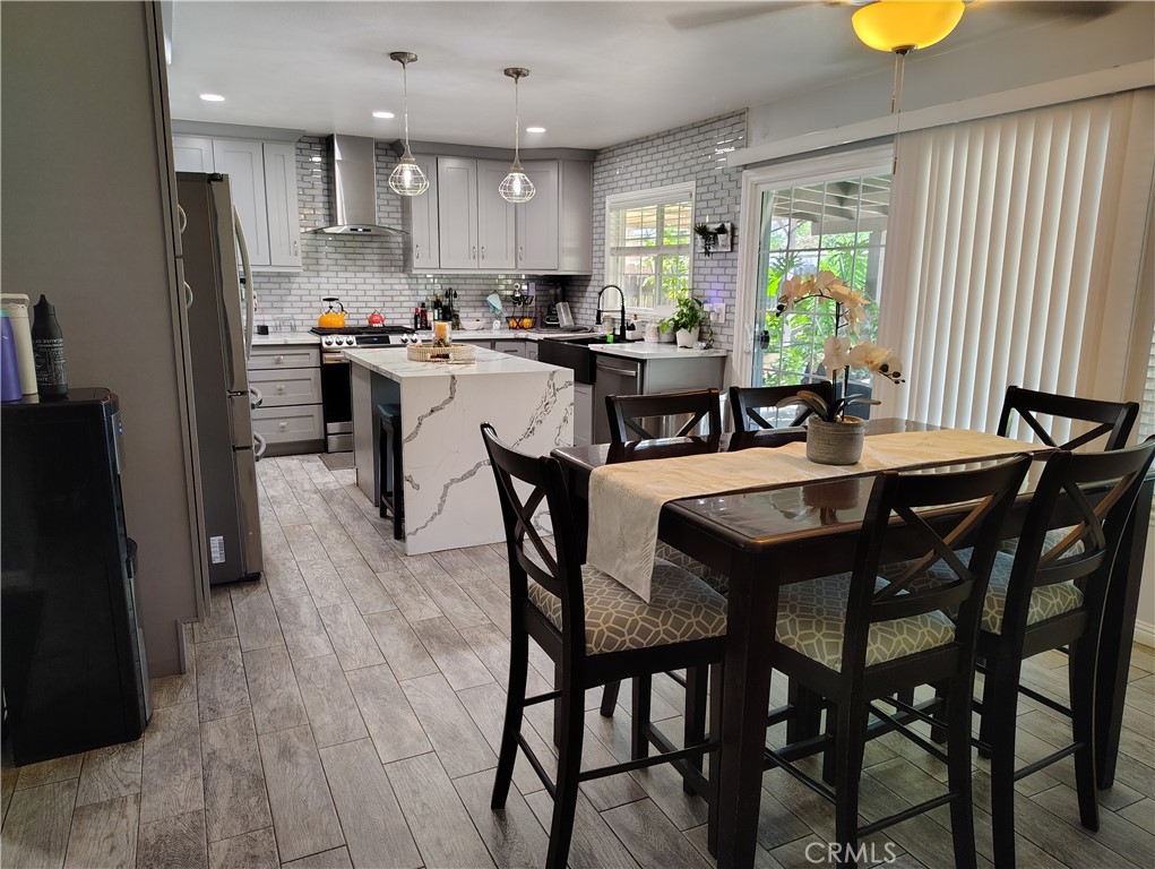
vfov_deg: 56.9
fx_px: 802
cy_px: 434
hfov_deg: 71.5
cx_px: 578
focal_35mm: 24
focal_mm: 5.56
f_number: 1.8
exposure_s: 1/40
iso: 1684
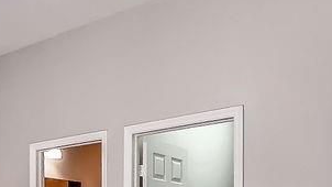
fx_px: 423
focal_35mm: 48
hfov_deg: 39.1
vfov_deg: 21.5
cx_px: 19
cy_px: 268
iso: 200
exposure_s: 1/120
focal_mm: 1.54
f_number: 2.4
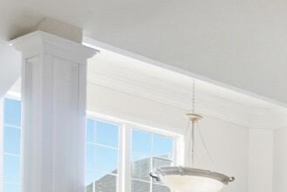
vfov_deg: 13.3
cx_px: 671
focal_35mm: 90
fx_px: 717
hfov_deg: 14.9
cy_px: 373
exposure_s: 1/500
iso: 100
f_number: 4
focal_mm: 10
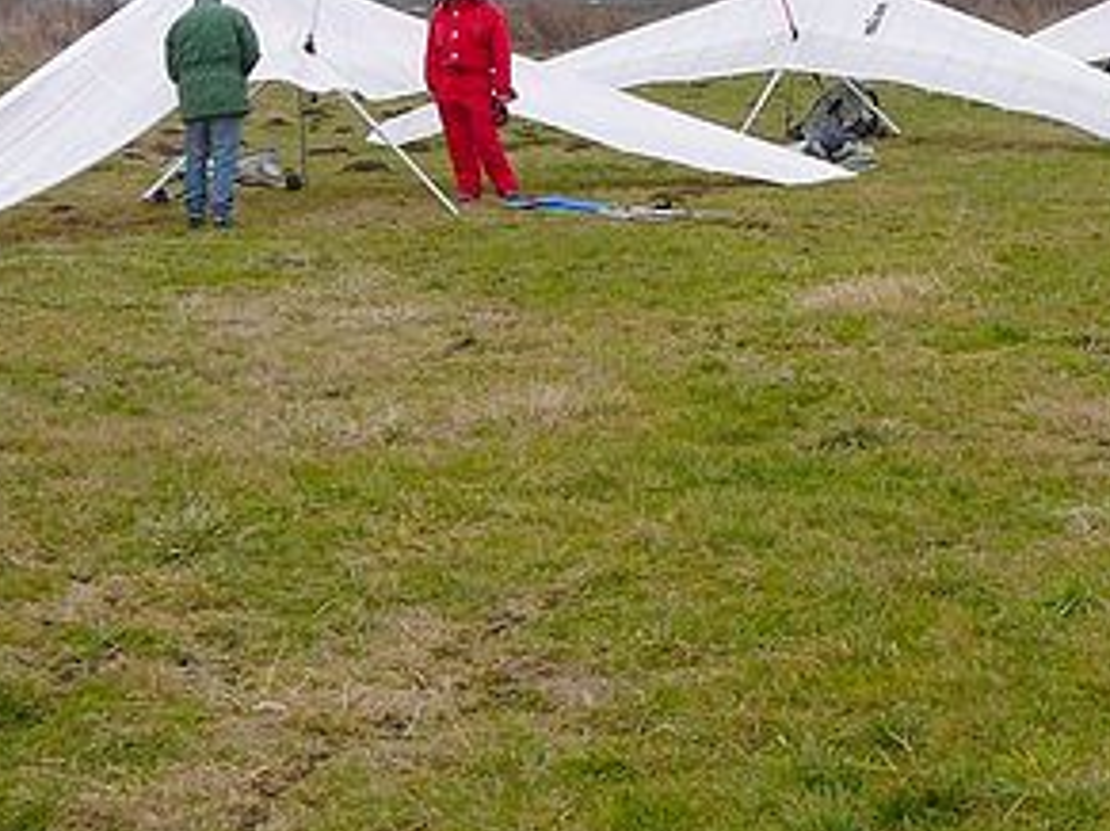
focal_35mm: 77
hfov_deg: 24.9
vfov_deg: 18.8
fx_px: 2468
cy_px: 111
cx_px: 915
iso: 80
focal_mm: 5.2
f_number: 2.8
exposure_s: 1/100
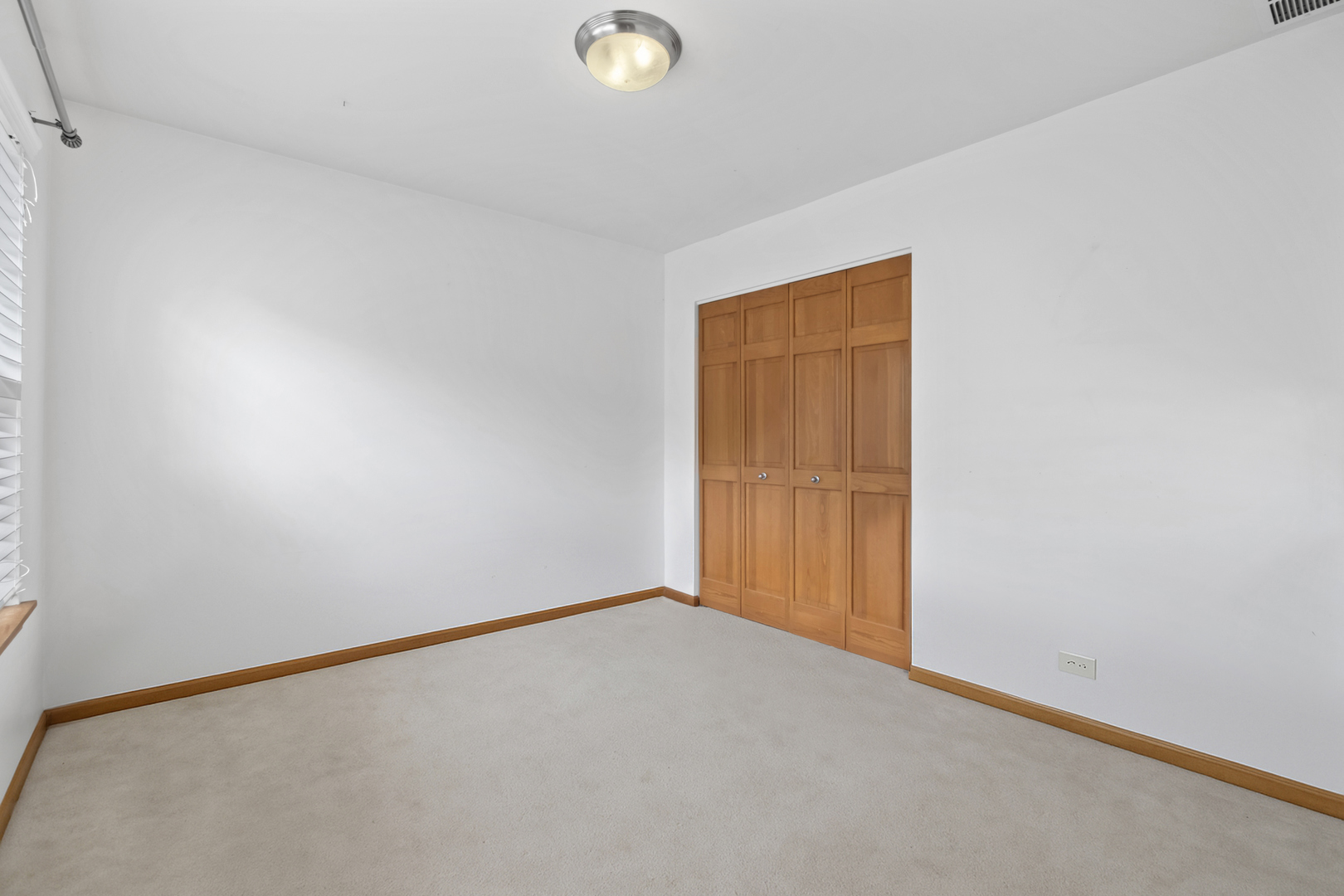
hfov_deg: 100.4
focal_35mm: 15
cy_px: 448
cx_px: 672
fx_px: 560
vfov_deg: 77.3
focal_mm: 10
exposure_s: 1/20
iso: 320
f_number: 4
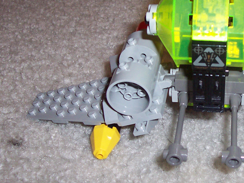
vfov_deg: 22.2
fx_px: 465
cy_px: 84
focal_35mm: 66
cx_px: 207
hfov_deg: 28.5
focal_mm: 5.6
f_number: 2.8
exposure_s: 1/60
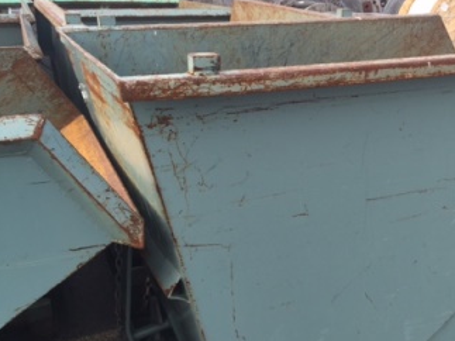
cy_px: 199
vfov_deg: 31.4
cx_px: 354
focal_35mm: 46
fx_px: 604
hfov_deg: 39.9
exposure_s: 1/216
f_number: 2.2
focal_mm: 4.15
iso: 32
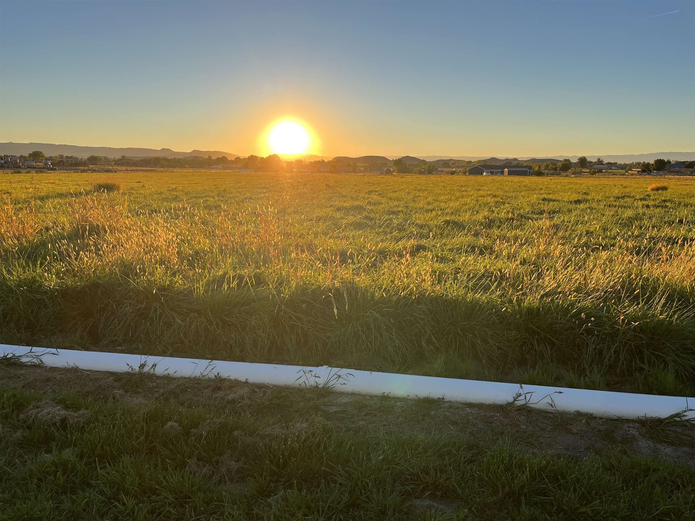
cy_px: 260
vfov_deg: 53.1
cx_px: 348
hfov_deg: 67.3
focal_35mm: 26
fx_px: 522
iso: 50
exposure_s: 1/1672
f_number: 1.6
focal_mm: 5.1
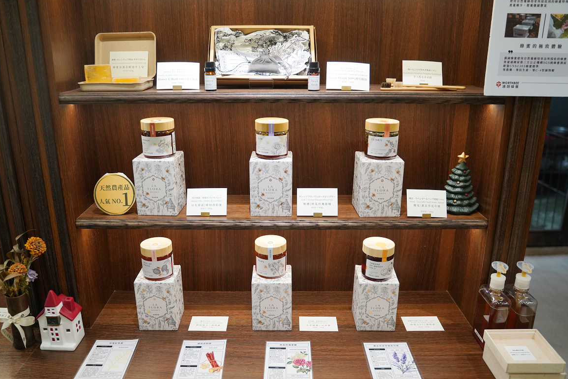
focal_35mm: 29
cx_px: 279
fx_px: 457
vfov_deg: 44.9
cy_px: 191
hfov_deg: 63.7
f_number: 3.2
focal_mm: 28
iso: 1600
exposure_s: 1/160
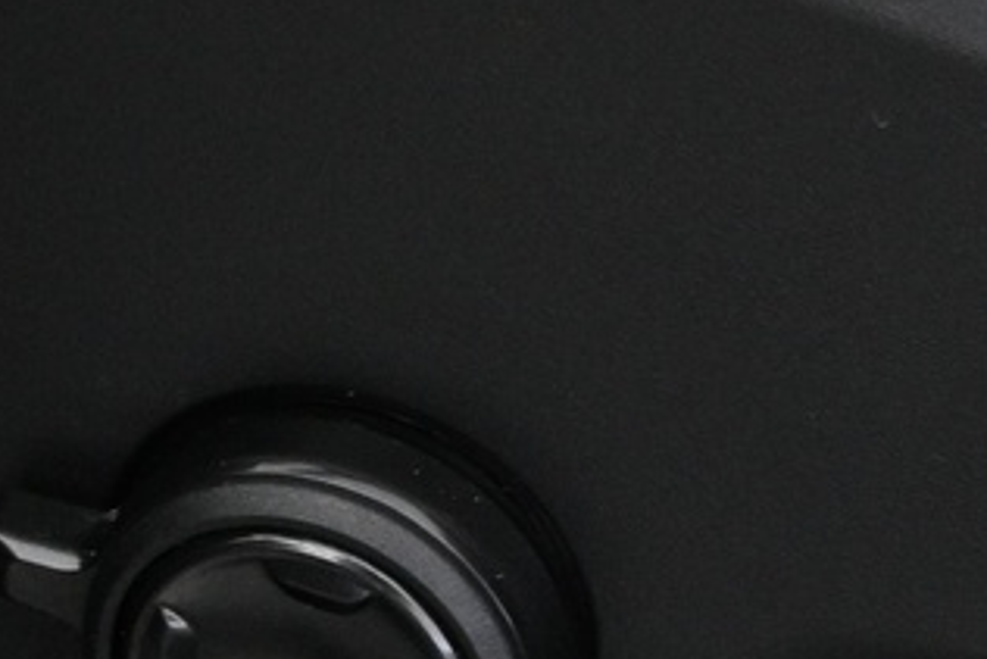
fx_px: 5591
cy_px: 369
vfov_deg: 6.7
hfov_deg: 10.0
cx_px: 959
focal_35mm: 204
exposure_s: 1/15
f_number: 4.5
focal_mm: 26.5
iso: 1600
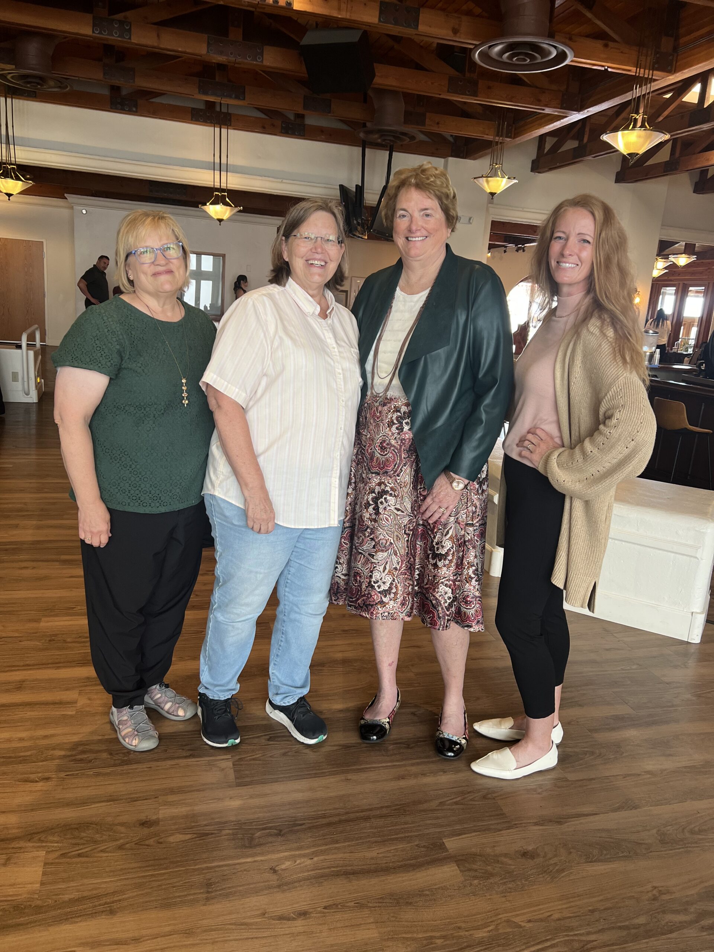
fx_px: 715
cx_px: 357
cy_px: 476
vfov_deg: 67.3
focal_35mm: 26
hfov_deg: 53.1
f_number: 1.5
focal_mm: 5.7
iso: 100
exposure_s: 1/60
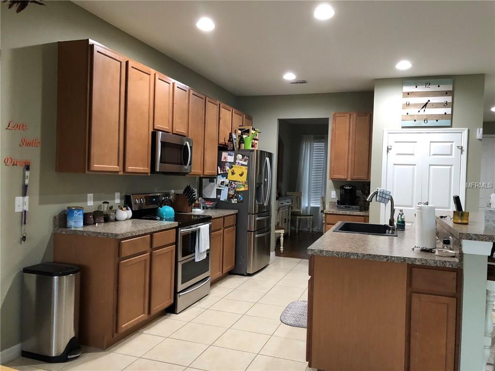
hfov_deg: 63.4
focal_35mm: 28
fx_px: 400
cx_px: 248
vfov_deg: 49.7
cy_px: 186
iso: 100
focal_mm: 4
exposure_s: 1/15
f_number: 1.8
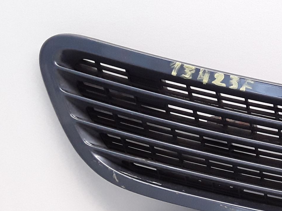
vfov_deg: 24.4
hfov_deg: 29.4
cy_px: 102
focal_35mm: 60
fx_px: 489
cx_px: 300
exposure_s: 1/100
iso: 100
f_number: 1.9
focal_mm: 2.91
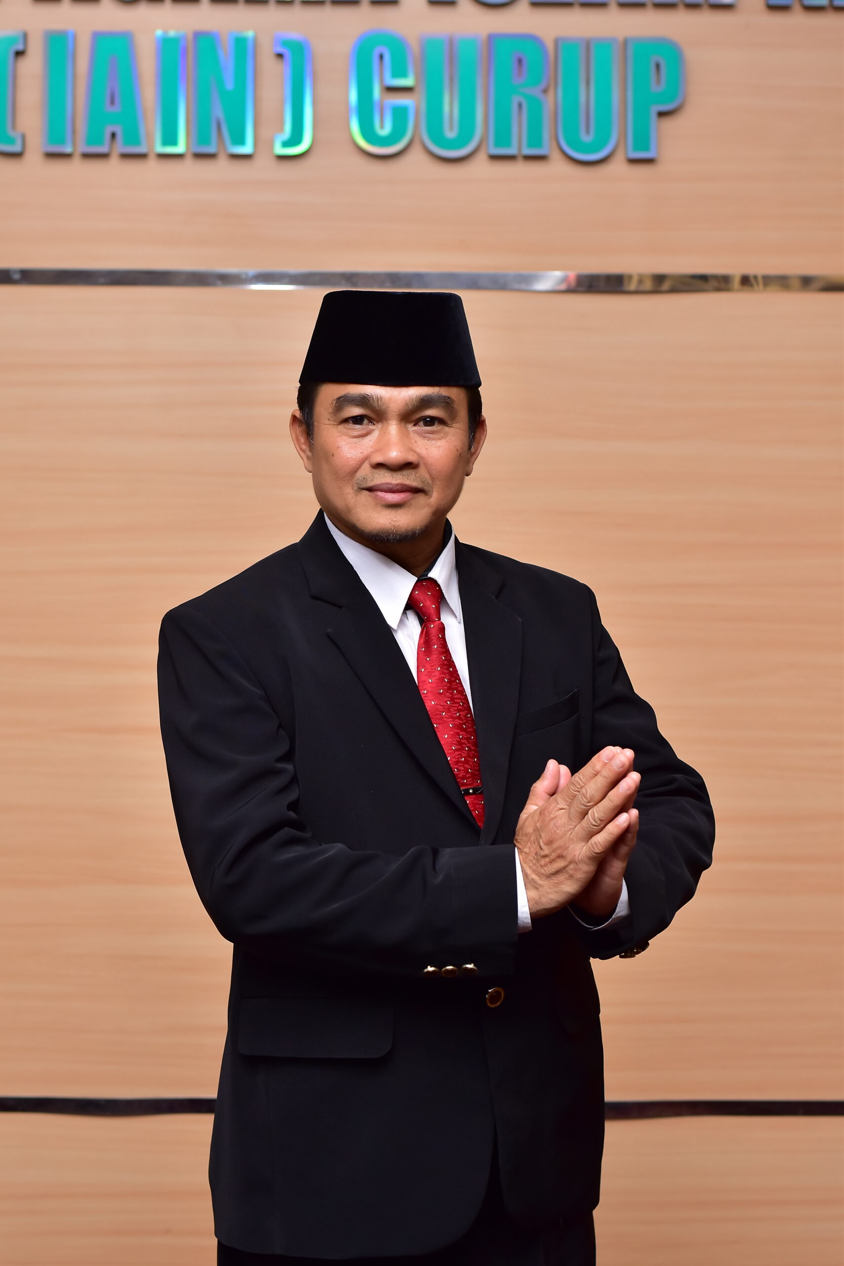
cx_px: 422
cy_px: 633
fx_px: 2636
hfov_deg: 18.2
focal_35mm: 75
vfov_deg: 27.0
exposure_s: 1/100
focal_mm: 50
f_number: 4
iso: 640
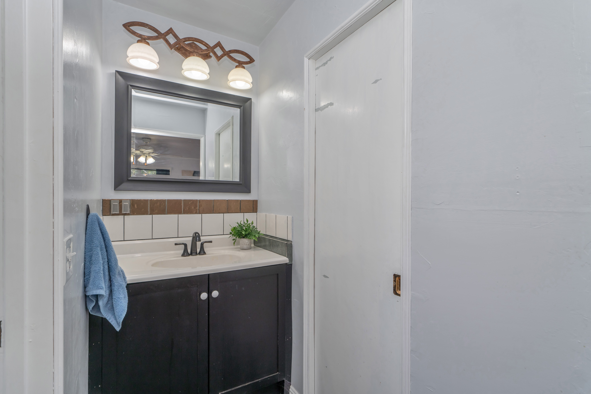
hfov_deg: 96.7
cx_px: 296
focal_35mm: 16
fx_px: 263
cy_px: 197
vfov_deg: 73.8
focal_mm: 16
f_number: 6.3
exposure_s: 1/100
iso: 320
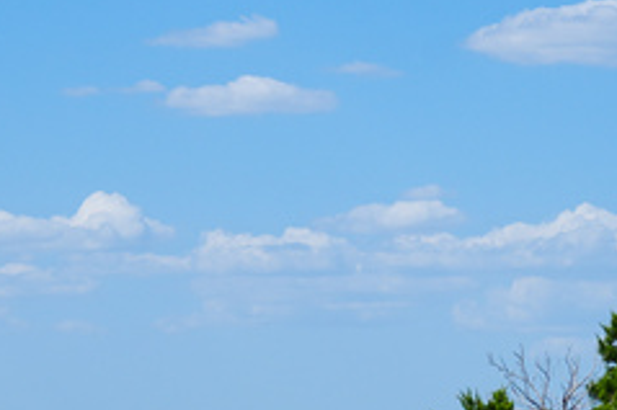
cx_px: 299
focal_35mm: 244
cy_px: 737
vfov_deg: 5.5
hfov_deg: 8.4
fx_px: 4179
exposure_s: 1/200
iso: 100
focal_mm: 36
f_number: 10
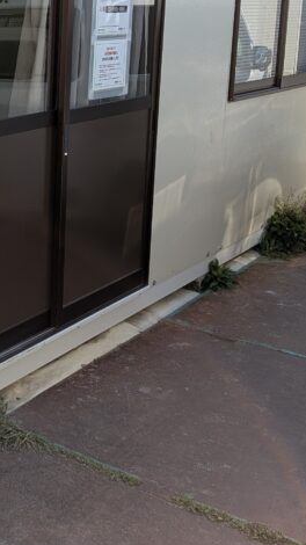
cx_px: -150
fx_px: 823
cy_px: 166
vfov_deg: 36.1
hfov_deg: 18.7
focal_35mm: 57
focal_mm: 4.53
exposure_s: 1/962
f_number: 1.7
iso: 30
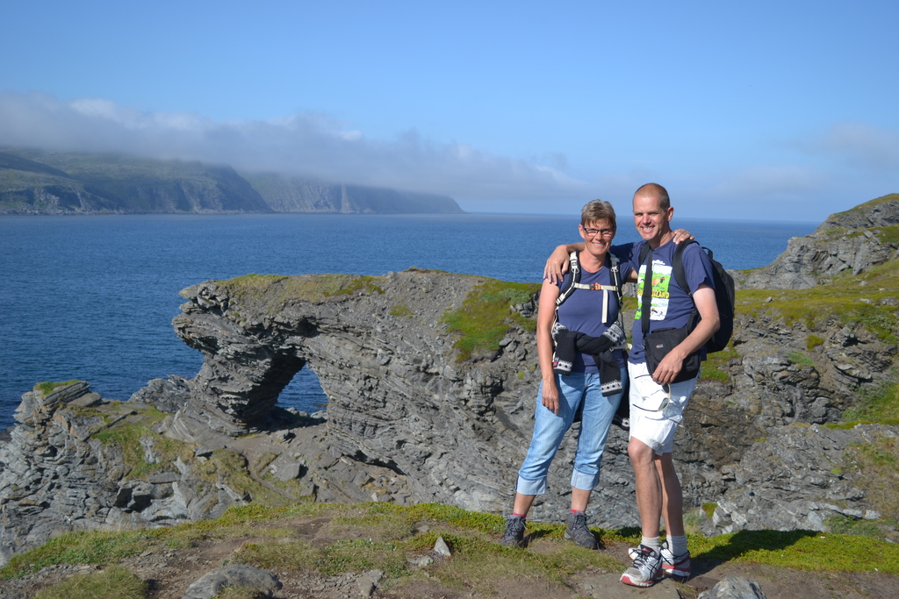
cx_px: 450
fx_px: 899
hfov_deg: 53.1
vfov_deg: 36.9
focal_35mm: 36
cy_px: 300
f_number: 4
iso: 100
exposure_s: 1/800
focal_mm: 24
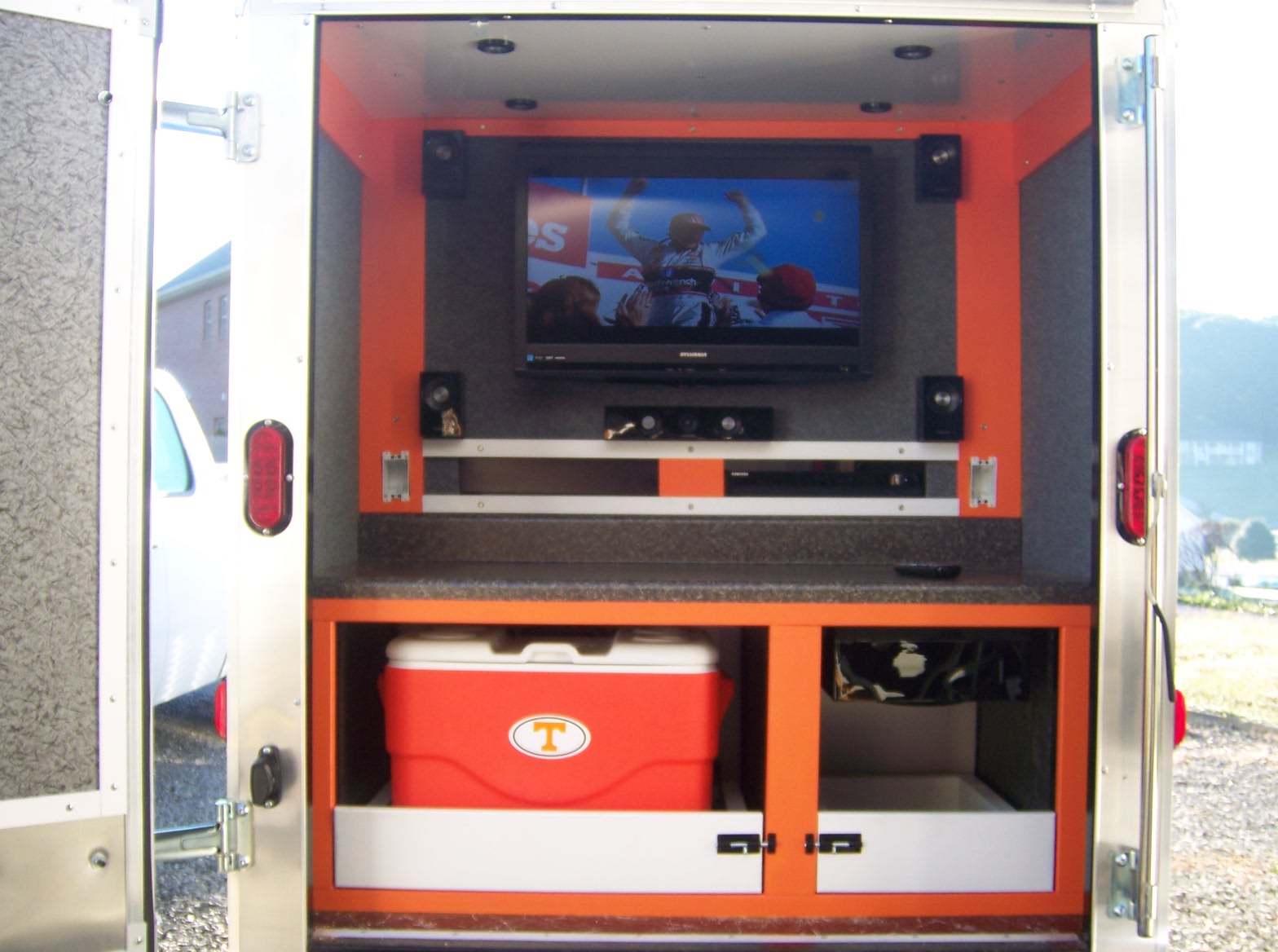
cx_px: 639
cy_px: 476
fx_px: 1326
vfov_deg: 39.5
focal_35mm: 36
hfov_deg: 51.5
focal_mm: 6
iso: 80
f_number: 2.8
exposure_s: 1/125
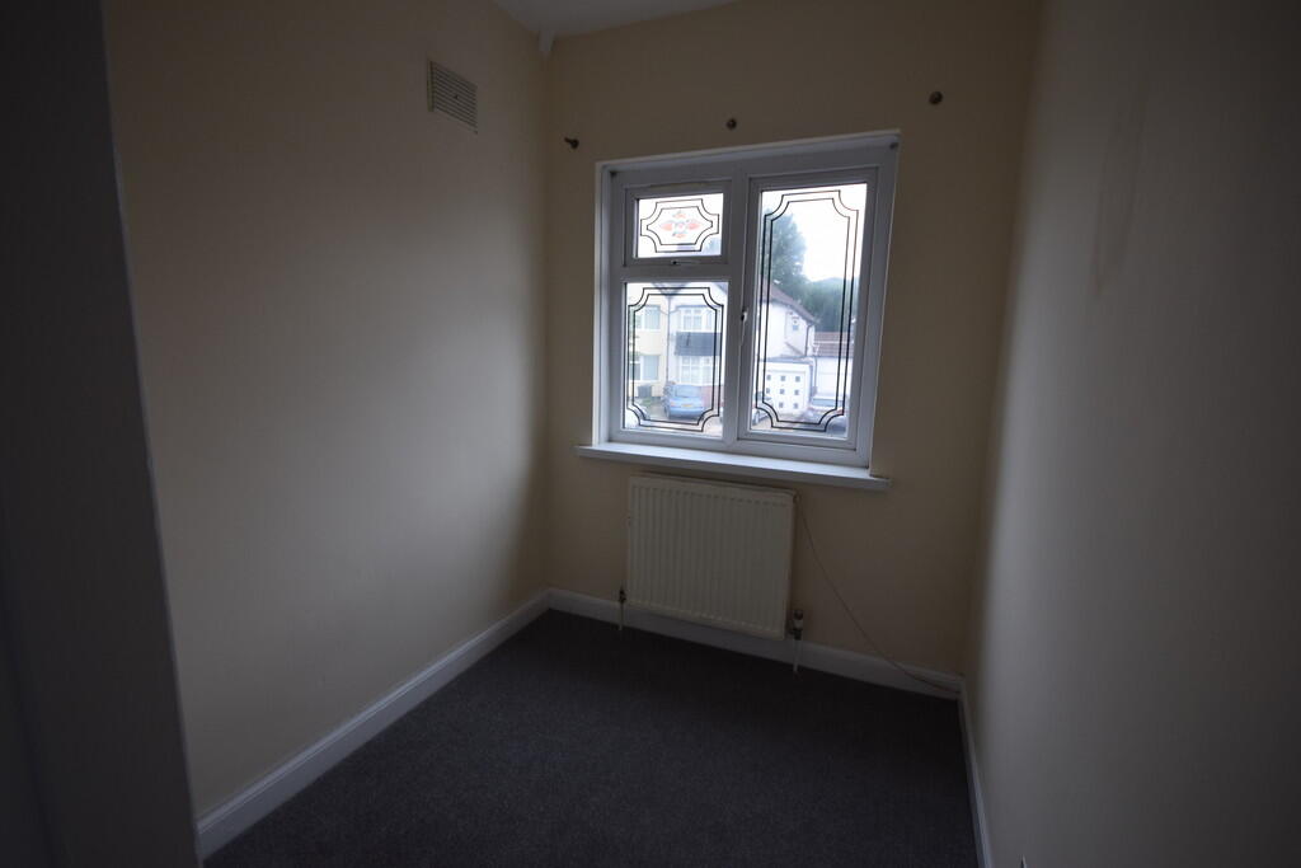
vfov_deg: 72.1
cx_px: 650
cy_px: 434
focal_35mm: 16
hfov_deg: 95.0
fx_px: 596
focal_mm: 11
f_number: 5.6
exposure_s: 1/125
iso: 400
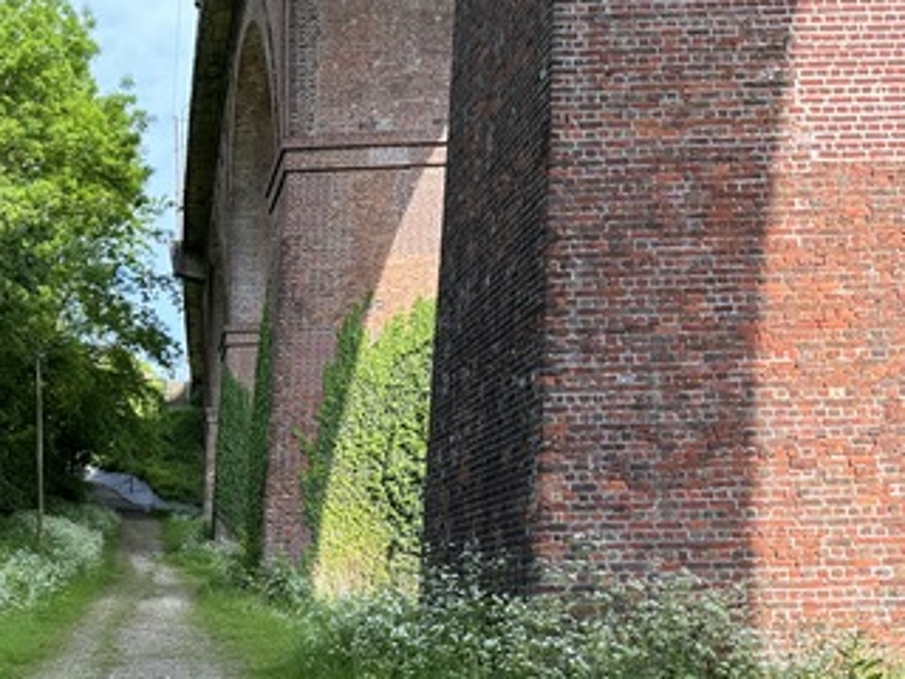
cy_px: 484
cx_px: 93
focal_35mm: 45
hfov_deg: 39.1
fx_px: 1176
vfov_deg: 31.8
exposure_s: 1/910
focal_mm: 6.86
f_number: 1.78
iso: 80
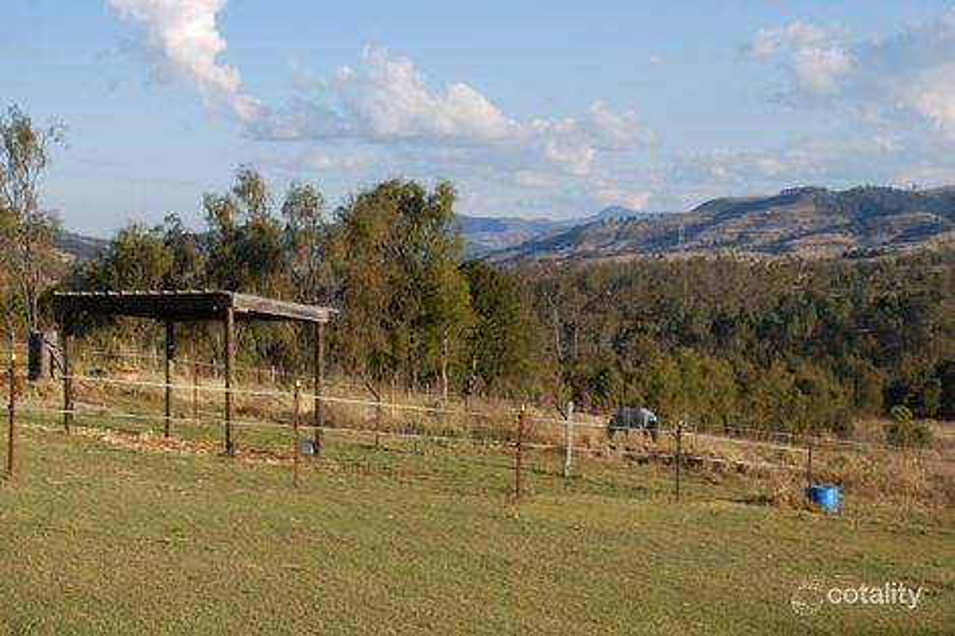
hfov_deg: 31.9
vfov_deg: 21.6
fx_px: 1671
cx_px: 478
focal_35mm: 63
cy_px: 318
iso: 100
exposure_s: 1/200
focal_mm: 42
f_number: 7.1
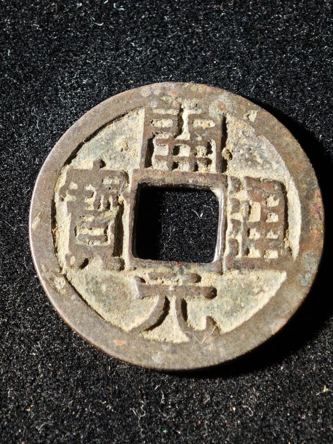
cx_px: 166
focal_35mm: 113
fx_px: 1449
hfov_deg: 13.1
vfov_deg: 17.4
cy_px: 222
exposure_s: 1/97.8
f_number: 2
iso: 250
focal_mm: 9
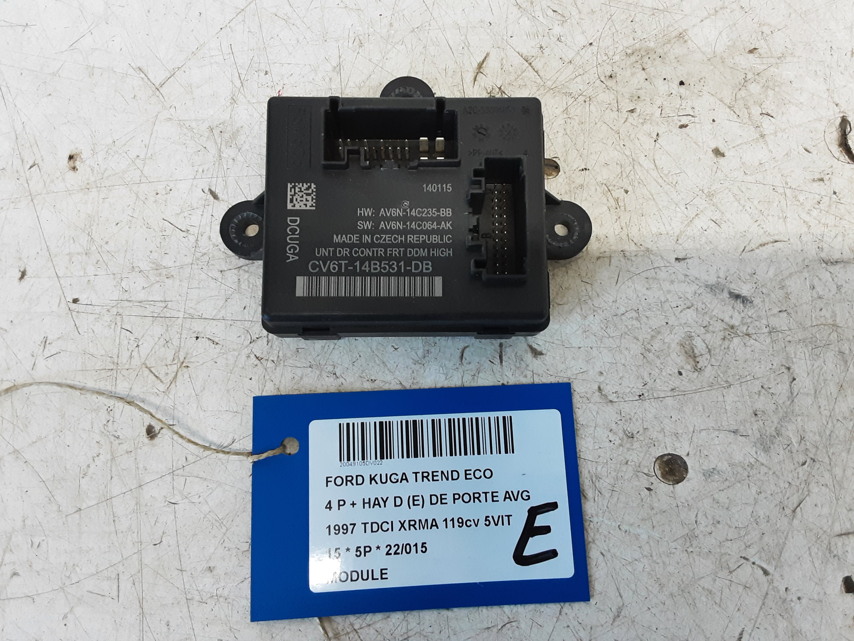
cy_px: 320
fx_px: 666
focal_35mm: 27
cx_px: 427
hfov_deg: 65.3
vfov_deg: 51.4
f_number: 1.9
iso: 160
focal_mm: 2.91
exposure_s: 1/50
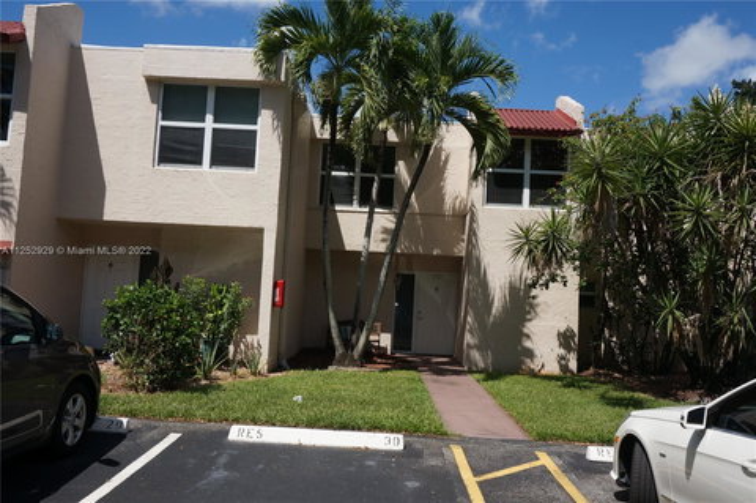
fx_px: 661
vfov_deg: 41.6
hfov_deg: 59.5
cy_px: 252
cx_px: 378
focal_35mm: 32
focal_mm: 21
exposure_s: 1/160
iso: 100
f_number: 11
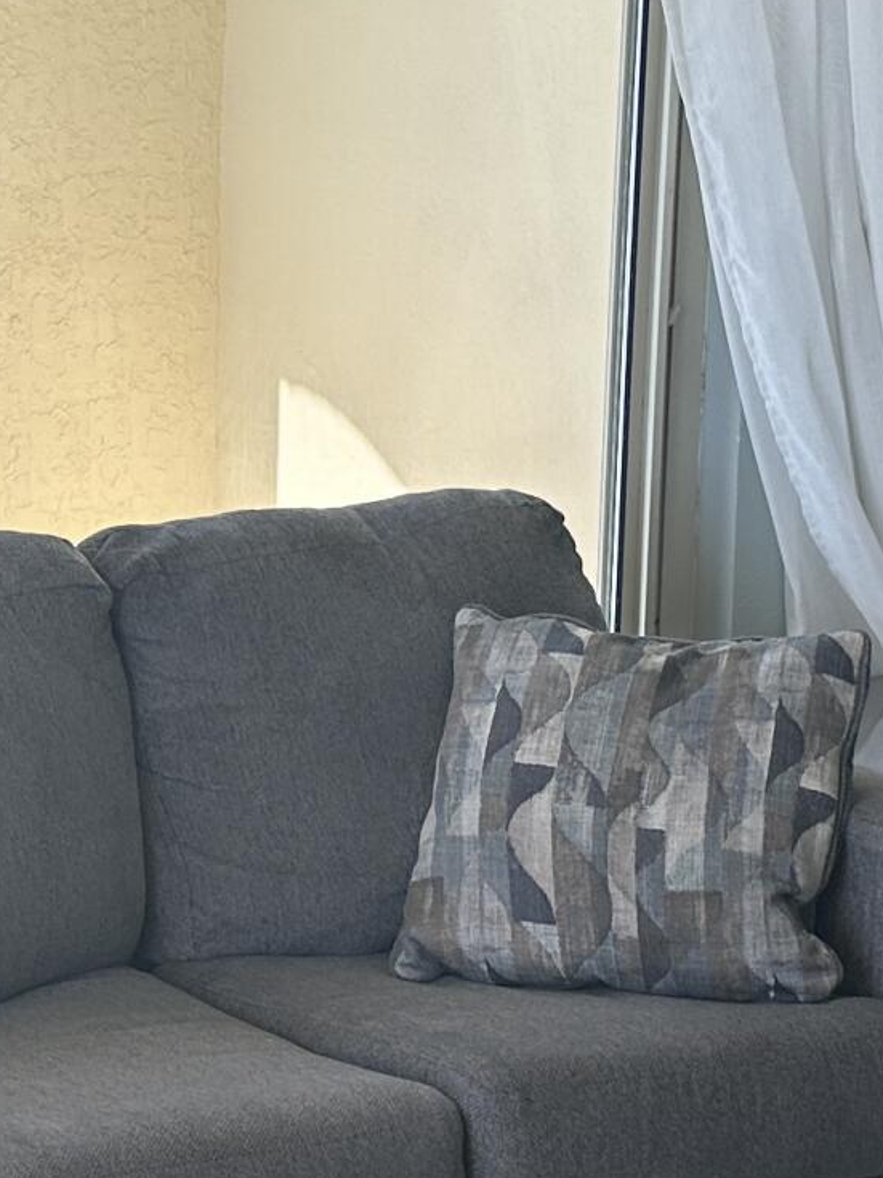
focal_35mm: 98
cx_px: -50
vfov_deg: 20.0
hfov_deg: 14.8
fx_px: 3334
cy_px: 399
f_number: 1.78
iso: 80
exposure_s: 1/555
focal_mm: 6.86
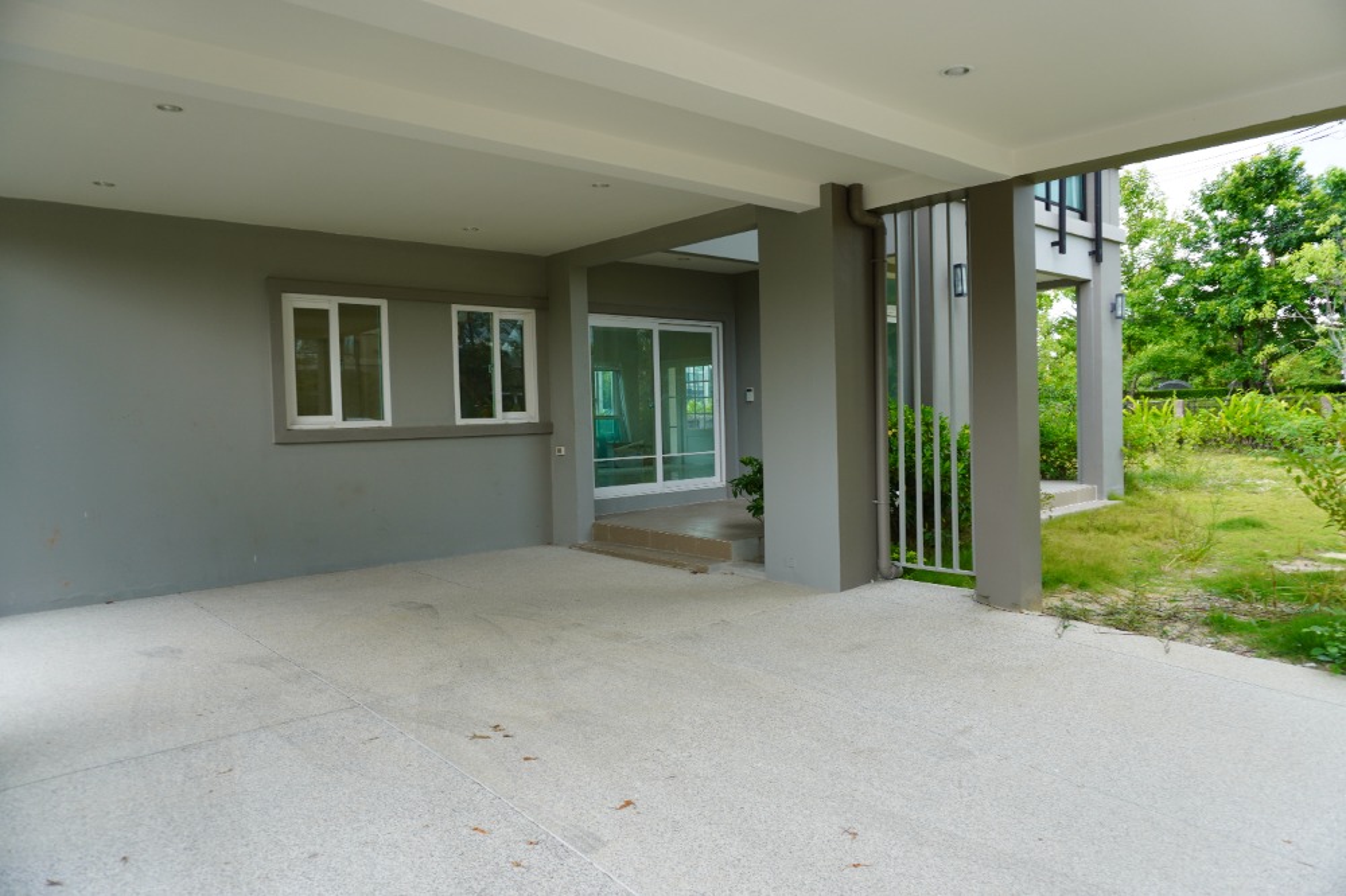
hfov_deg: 73.8
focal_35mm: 24
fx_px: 897
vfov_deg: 53.1
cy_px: 448
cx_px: 673
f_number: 4
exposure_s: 1/60
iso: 100
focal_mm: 16
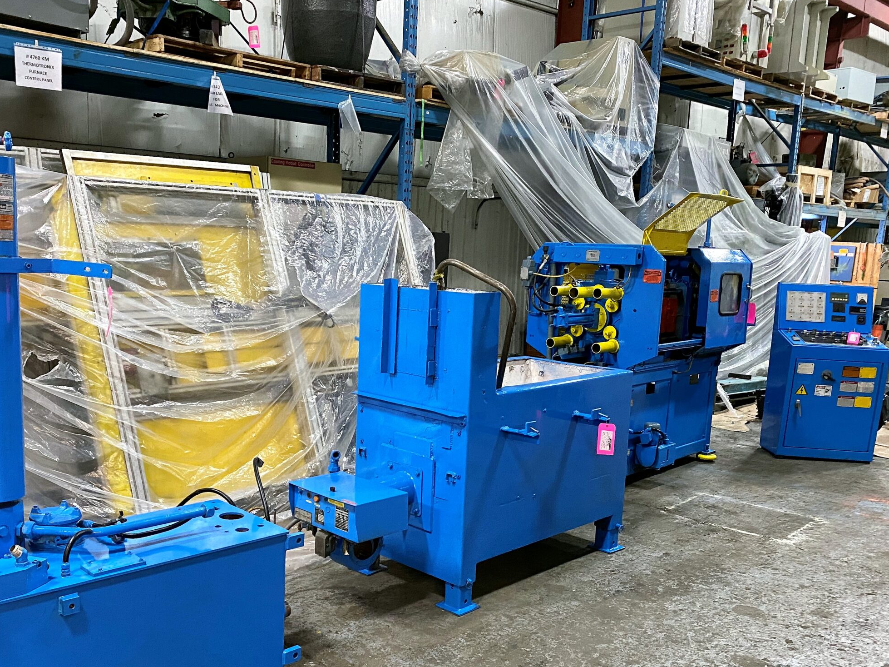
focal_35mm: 34
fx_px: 873
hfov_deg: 53.8
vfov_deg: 41.6
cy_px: 403
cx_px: 387
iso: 400
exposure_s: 1/60
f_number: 1.8
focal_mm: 4.25
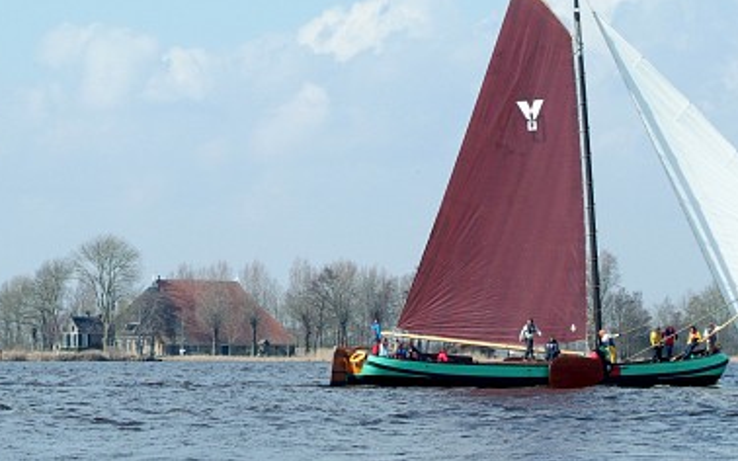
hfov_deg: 14.7
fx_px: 2855
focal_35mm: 142
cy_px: 272
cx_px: 348
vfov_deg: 9.2
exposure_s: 1/350
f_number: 9.5
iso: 400
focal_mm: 78
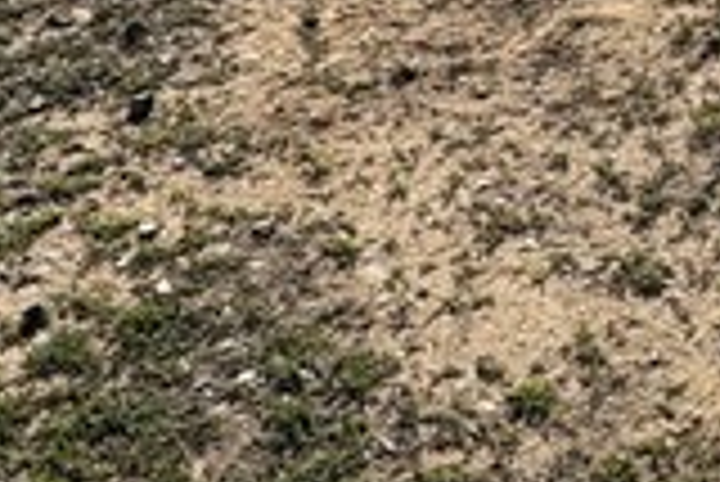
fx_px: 1862
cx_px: 1004
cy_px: -414
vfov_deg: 13.2
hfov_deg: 19.7
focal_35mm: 93
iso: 50
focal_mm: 2.22
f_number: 2.2
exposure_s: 1/2342
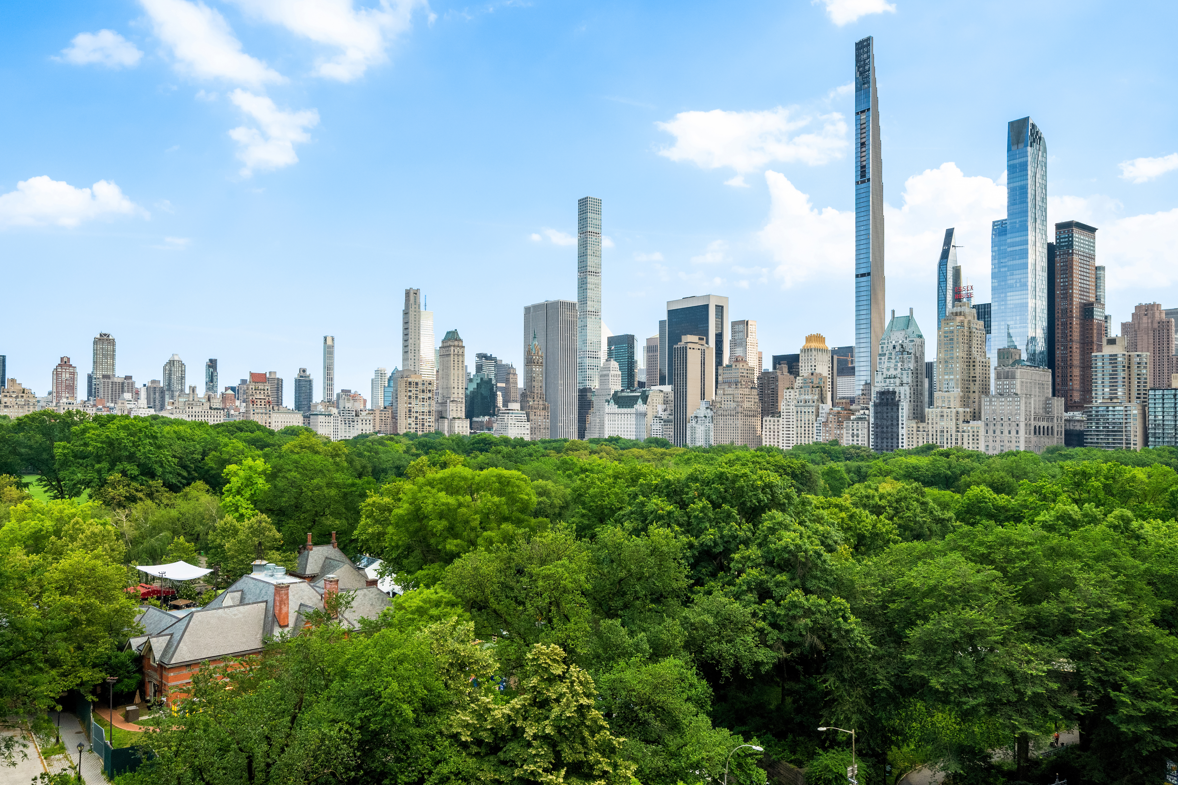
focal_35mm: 25
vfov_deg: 51.3
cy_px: 381
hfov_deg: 71.5
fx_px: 818
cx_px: 585
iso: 1600
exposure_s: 1/500
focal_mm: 24
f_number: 11
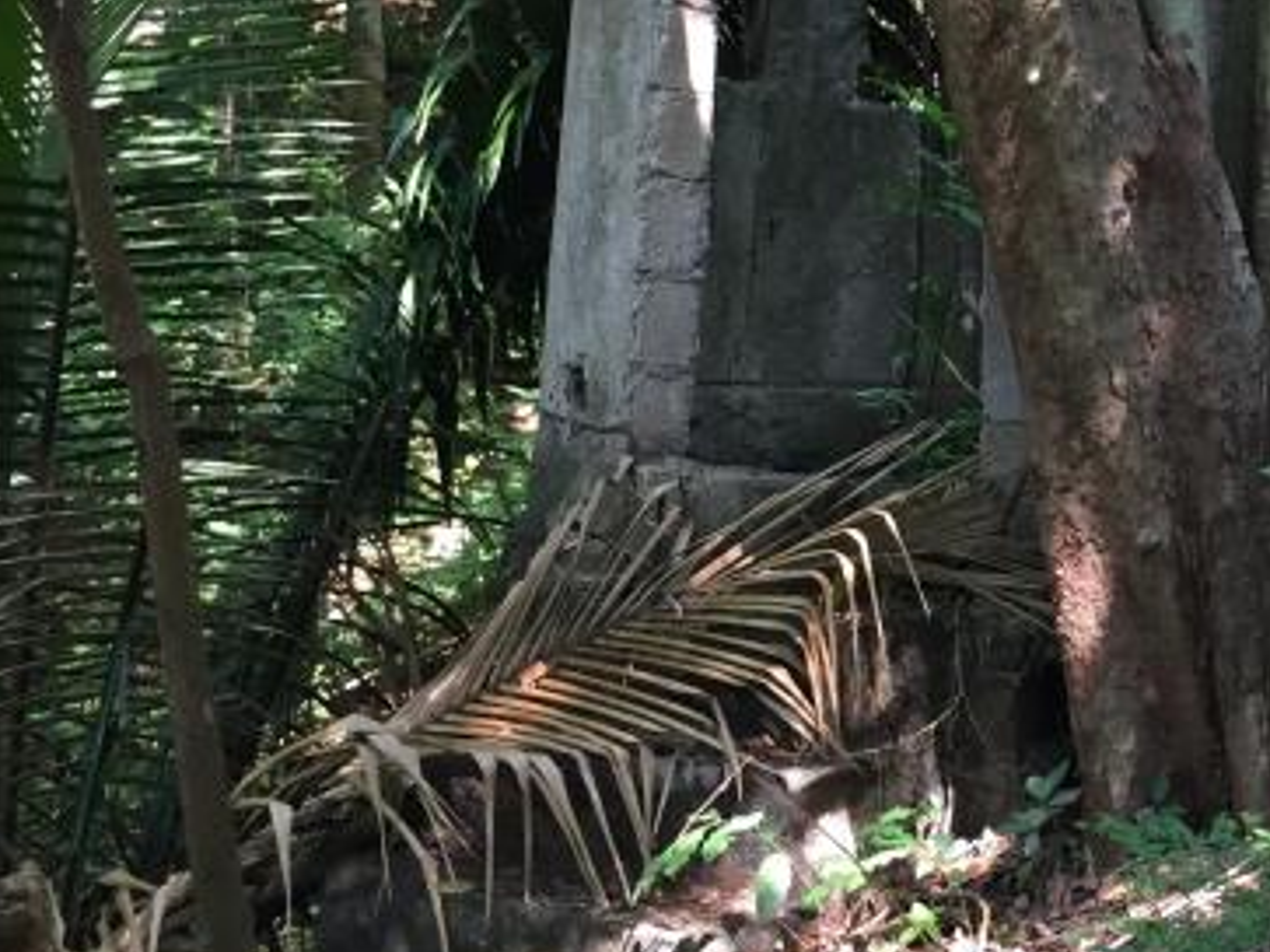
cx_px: 1333
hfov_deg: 28.1
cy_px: 147
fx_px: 2347
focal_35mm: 64
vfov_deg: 22.5
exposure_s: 1/30
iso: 64
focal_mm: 4.15
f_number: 2.2
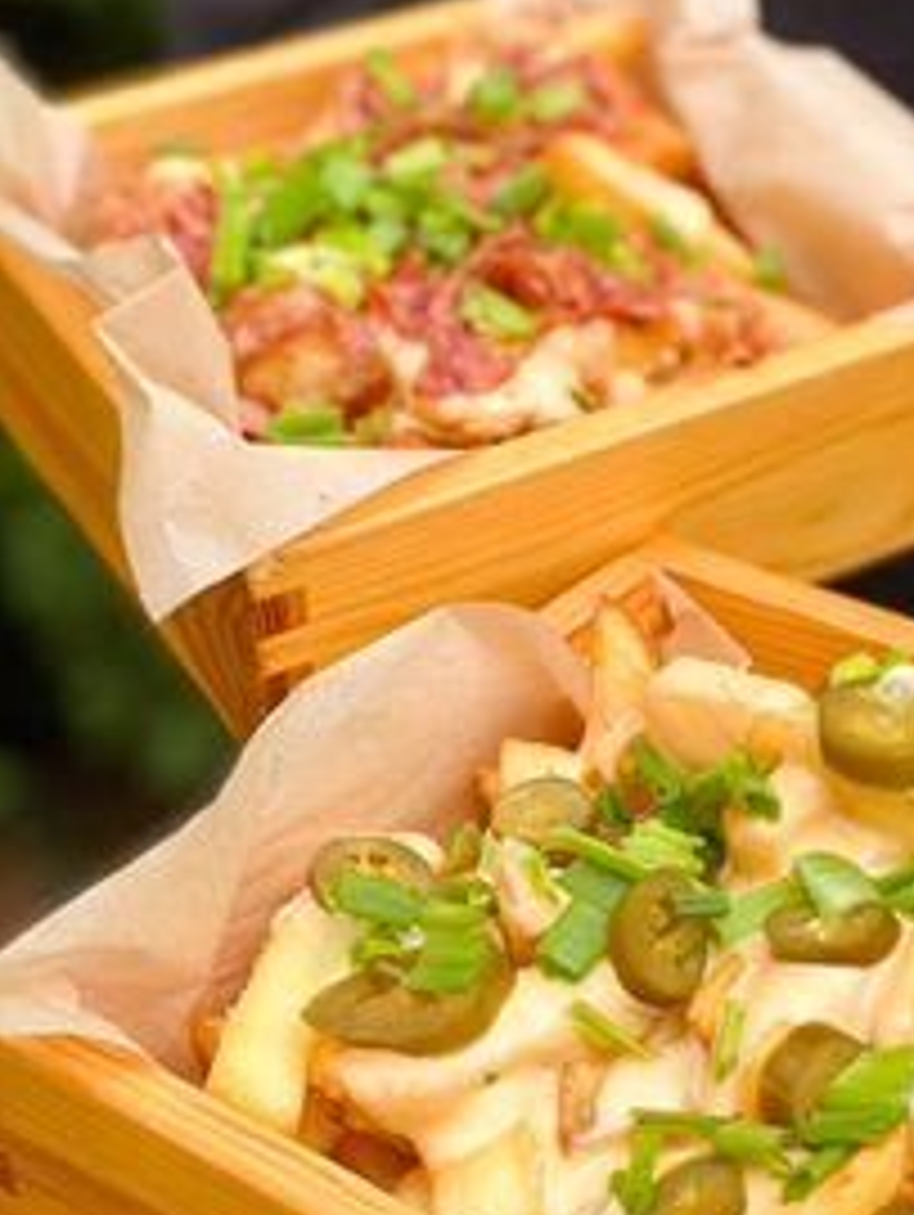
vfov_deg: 23.8
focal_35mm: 82
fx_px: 2882
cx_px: 716
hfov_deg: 17.9
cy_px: 544
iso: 25
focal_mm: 6
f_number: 2
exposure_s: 1/120
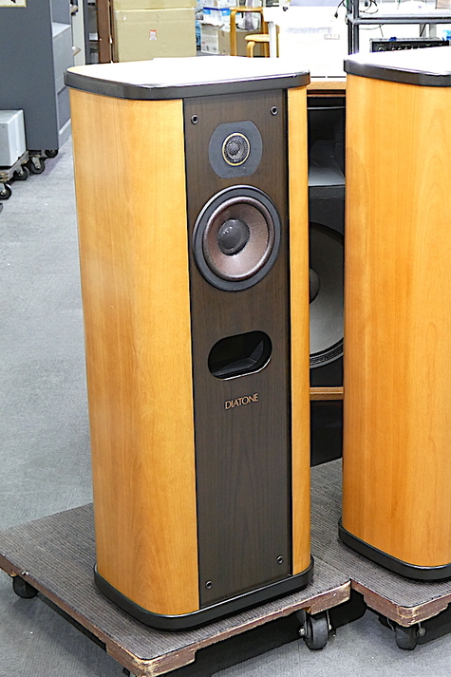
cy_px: 338
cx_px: 327
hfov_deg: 19.3
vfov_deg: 28.8
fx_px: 1316
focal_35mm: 70
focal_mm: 9
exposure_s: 1/2
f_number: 4.1
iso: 200
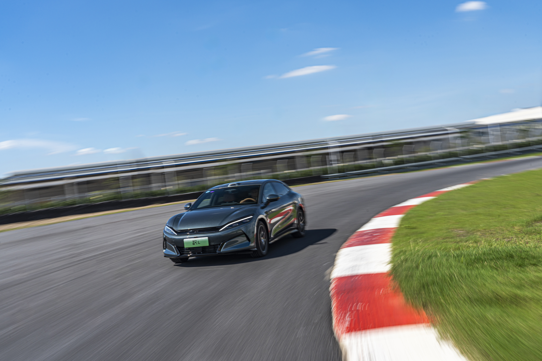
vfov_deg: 35.9
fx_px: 557
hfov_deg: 51.9
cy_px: 180
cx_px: 271
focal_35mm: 37
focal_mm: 37
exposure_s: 1/25
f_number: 18
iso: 100
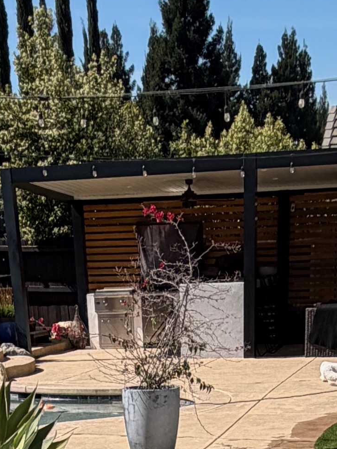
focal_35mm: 82
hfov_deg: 18.0
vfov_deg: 16.8
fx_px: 1065
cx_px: 170
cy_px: 933
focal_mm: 2.22
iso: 20
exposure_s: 1/779
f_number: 2.2
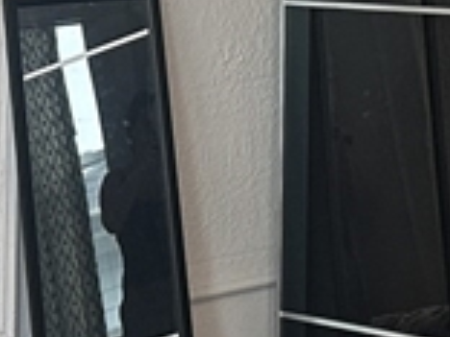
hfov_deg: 12.2
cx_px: 531
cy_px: -156
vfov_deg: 9.2
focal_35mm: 158
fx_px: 2054
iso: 200
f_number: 1.78
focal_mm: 6.86
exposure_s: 1/120
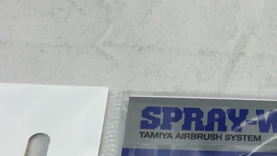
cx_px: 358
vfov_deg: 12.8
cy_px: 210
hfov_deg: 21.3
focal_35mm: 91
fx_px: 668
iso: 32
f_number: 2.2
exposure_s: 1/33
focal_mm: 4.15
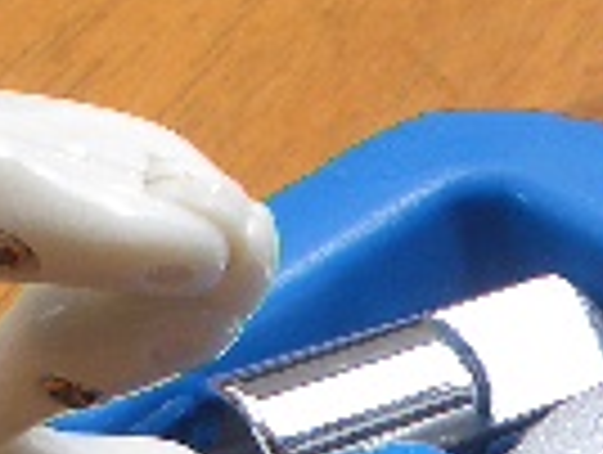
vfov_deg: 8.8
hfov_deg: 11.7
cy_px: 508
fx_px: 2914
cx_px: 526
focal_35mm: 167
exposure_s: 1/200
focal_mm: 5.8
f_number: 4.3
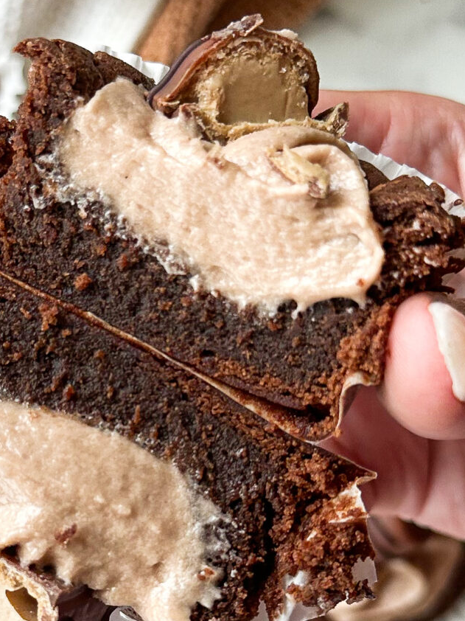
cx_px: 121
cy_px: 363
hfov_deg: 20.0
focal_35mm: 73
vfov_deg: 26.6
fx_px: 1308
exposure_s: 1/120
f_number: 1.8
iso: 125
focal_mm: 6.86
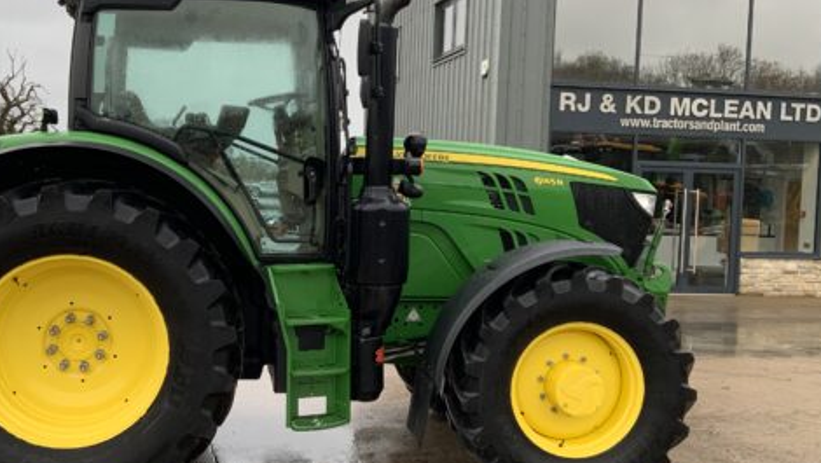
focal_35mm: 43
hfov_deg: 47.2
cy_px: 238
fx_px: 937
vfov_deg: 27.8
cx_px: 344
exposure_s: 1/122
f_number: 1.8
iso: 50
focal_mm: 3
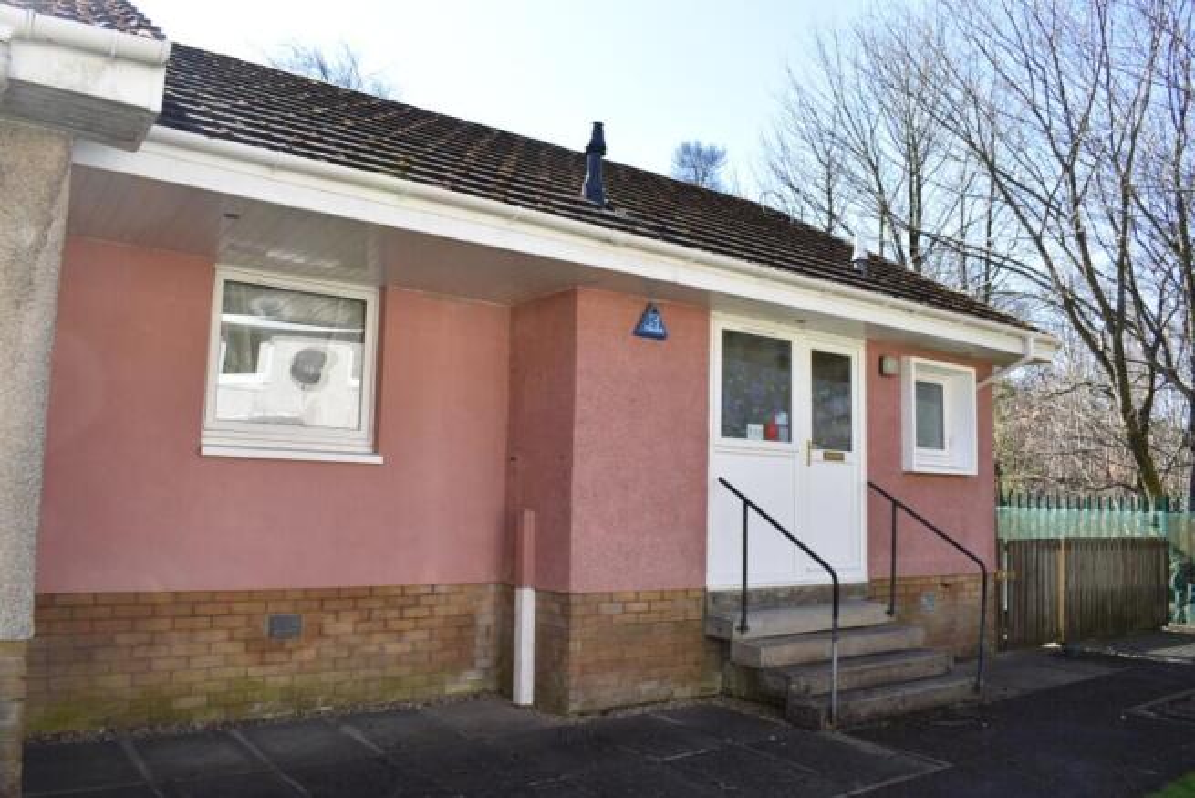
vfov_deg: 48.0
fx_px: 896
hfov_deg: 67.4
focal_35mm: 27
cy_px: 399
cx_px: 598
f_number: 6.3
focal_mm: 18
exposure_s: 1/125
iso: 100
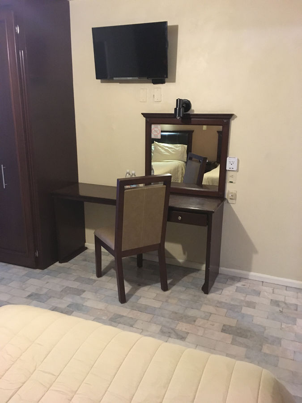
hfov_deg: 48.2
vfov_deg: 61.7
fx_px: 337
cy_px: 202
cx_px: 151
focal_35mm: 29
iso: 250
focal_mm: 4.15
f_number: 2.2
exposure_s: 1/15
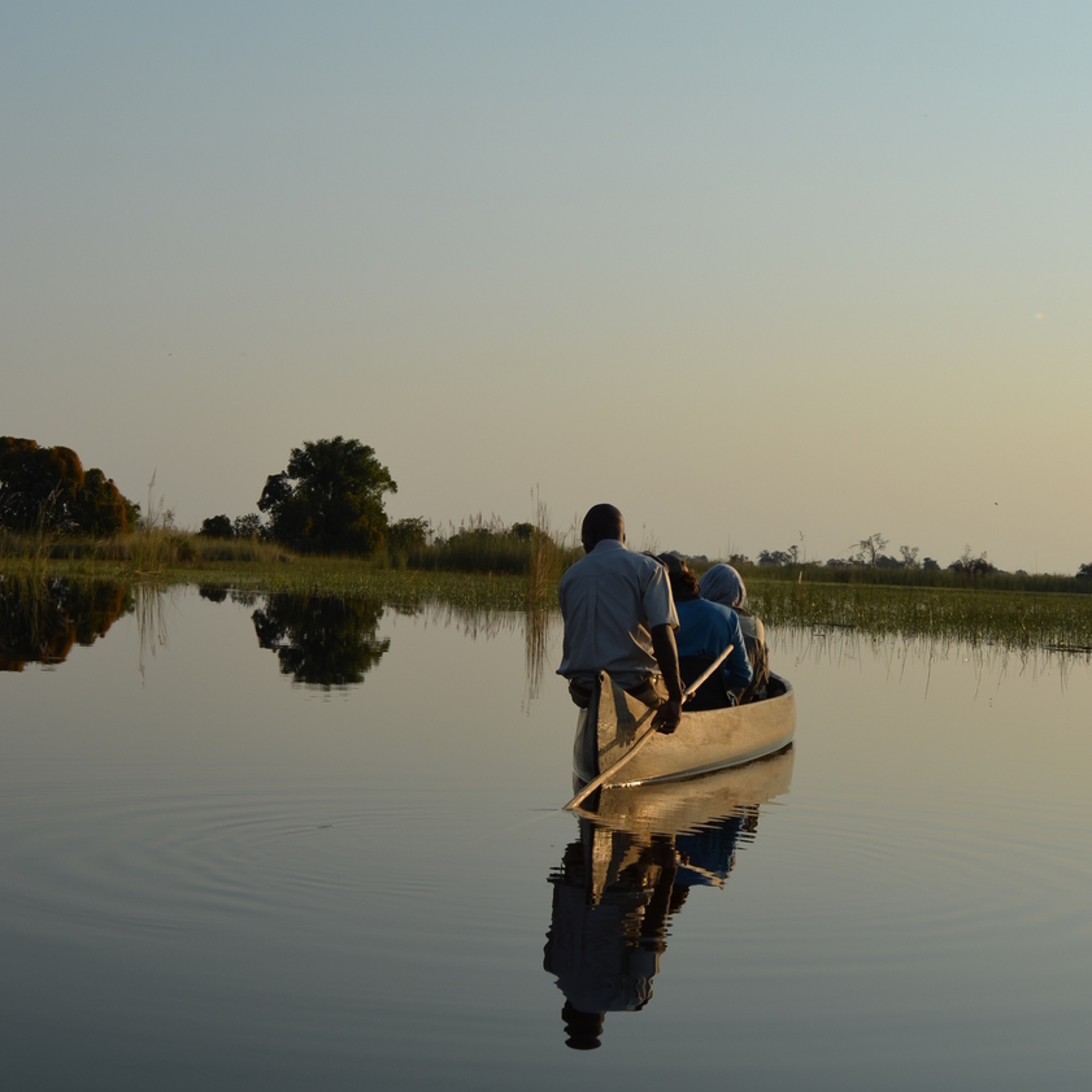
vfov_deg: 27.6
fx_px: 2213
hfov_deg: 27.7
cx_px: 543
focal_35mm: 62
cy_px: 395
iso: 100
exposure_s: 1/320
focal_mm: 32
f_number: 9
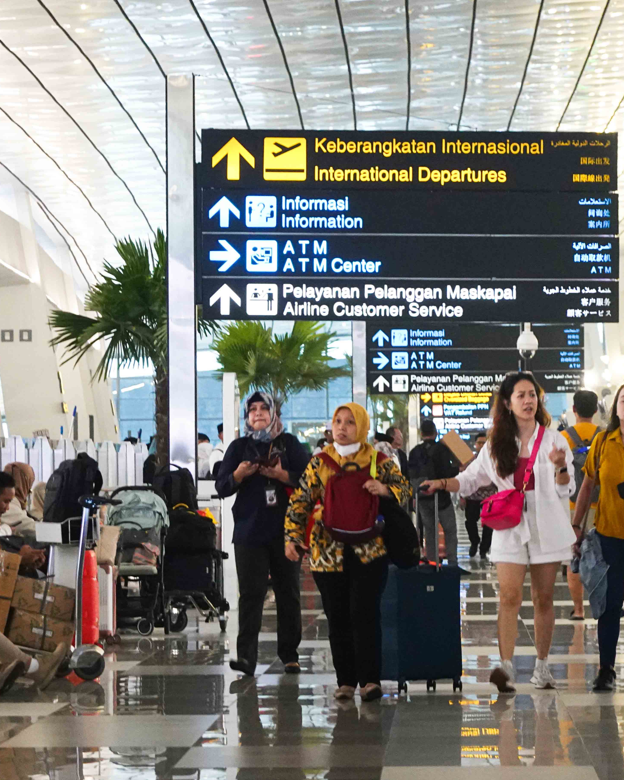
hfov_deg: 6.4
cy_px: 391
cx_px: 348
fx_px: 5610
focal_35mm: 243
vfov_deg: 8.0
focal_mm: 62.36
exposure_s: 1/40
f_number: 4.5
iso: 1600
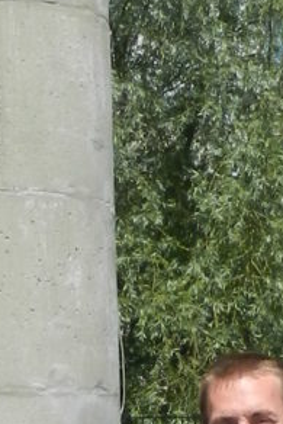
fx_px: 2014
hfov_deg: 8.0
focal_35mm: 171
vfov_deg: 12.0
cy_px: 176
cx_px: 13
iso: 160
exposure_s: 1/1600
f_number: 3.5
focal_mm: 4.5
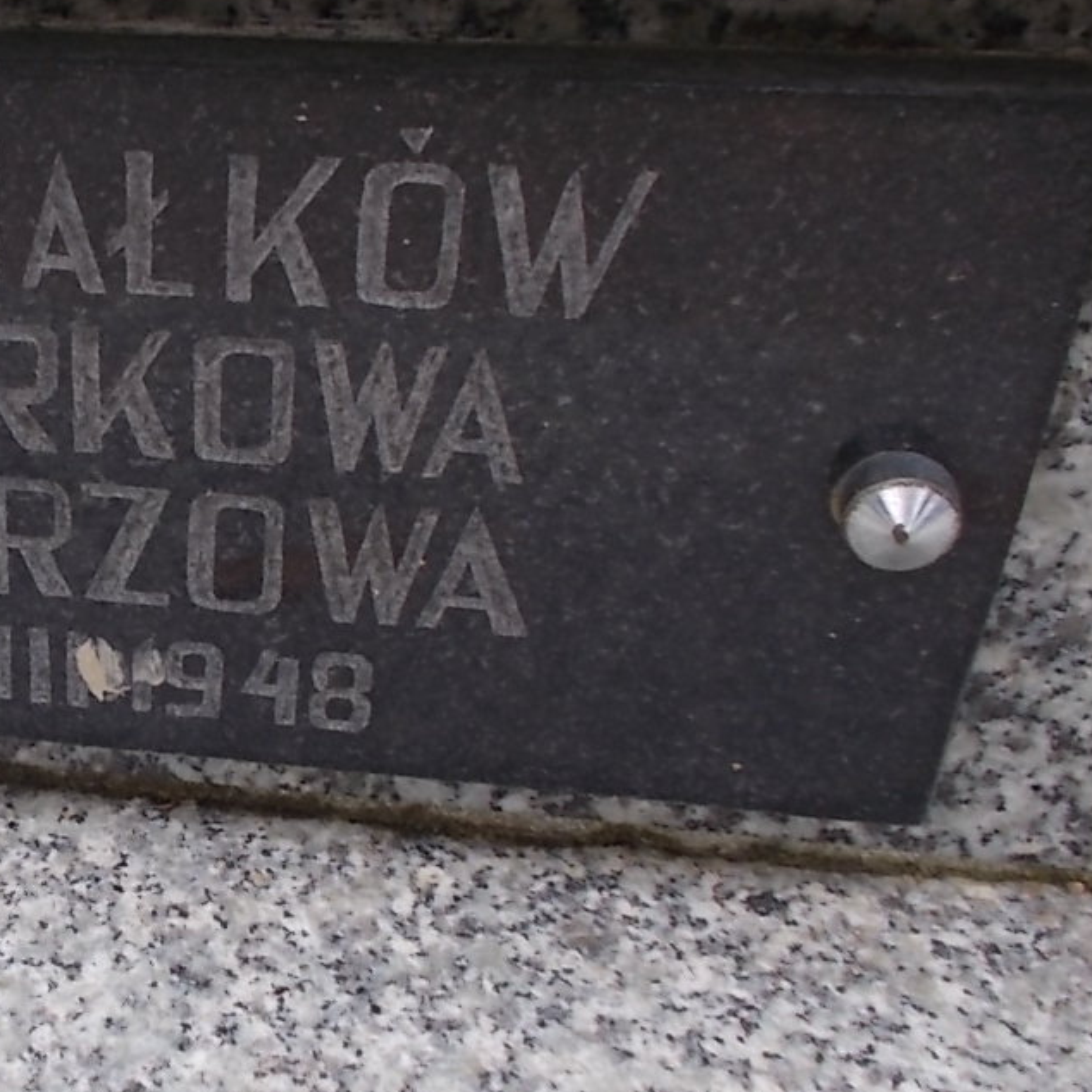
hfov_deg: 27.3
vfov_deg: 29.5
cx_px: -76
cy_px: 594
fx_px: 2070
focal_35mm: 58
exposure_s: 1/125
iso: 80
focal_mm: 4.6
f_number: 3.2
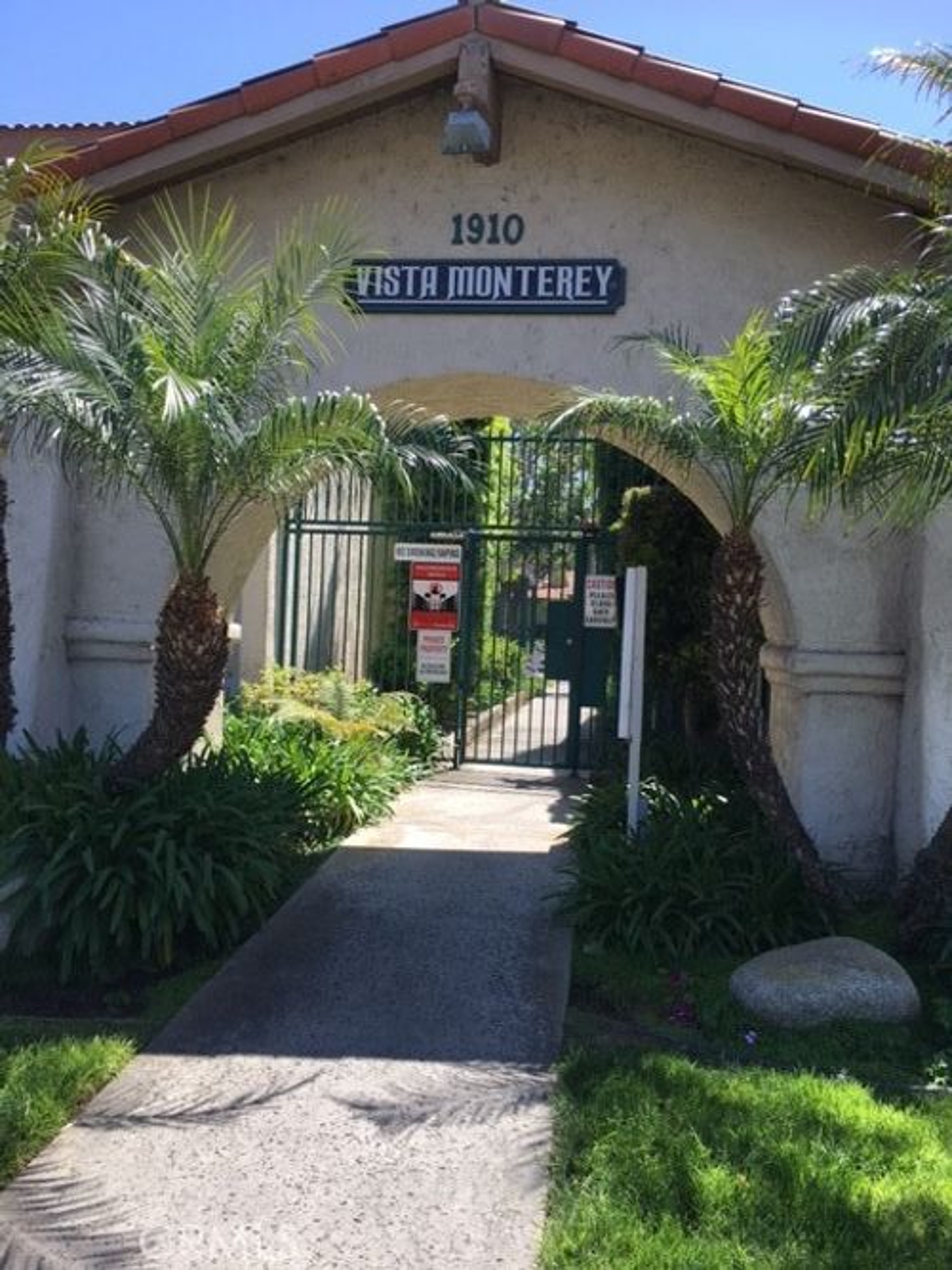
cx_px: 476
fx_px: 1064
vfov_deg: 61.7
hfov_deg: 48.2
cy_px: 635
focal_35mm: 29
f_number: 2.2
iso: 25
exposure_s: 1/657
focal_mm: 4.15
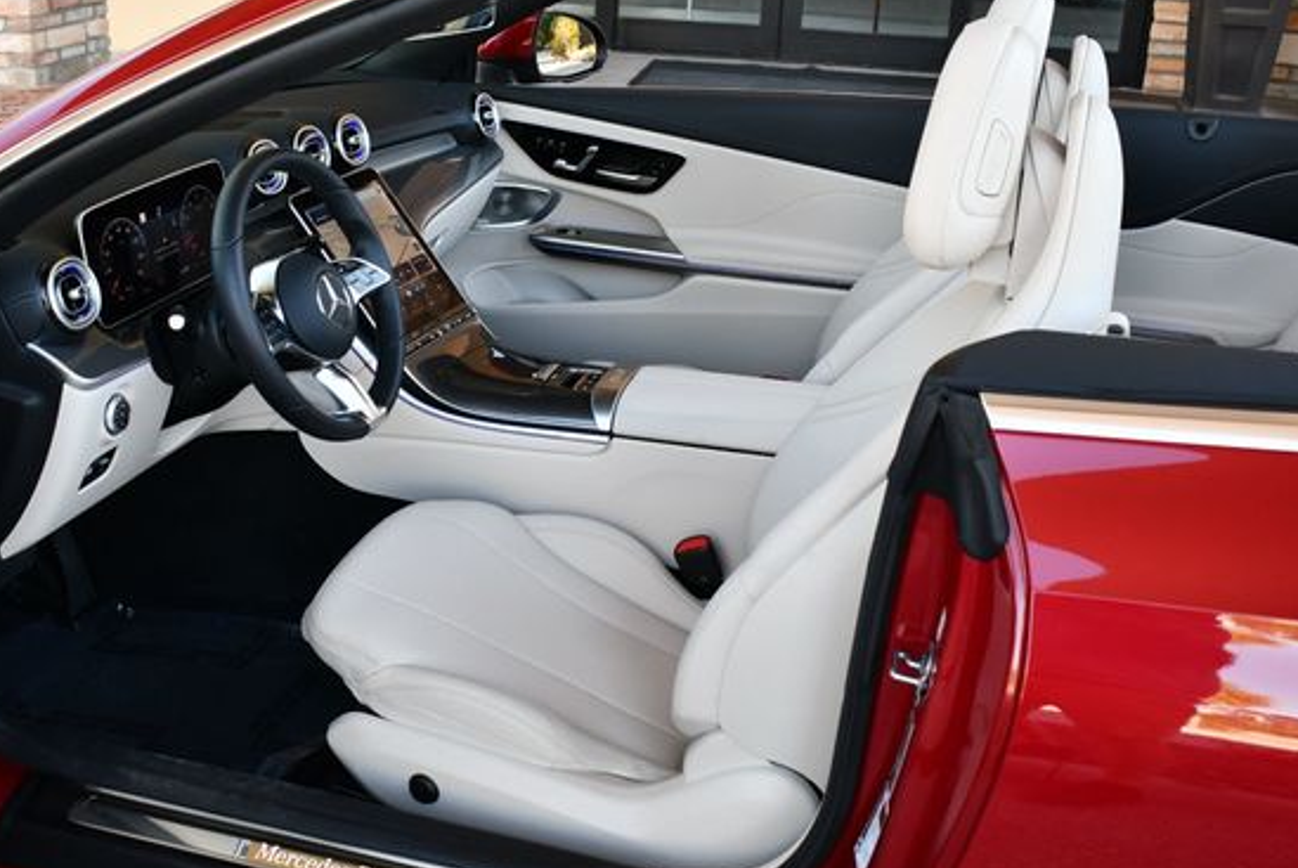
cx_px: 551
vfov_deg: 31.9
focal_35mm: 42
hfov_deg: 46.2
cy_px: 475
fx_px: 1515
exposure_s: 1/250
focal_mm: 18
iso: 400
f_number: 4
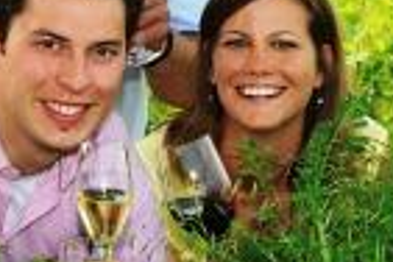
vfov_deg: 6.2
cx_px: 33
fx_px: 2423
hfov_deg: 9.2
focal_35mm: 222
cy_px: 20
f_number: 8
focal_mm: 70
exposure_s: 1/250
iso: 250
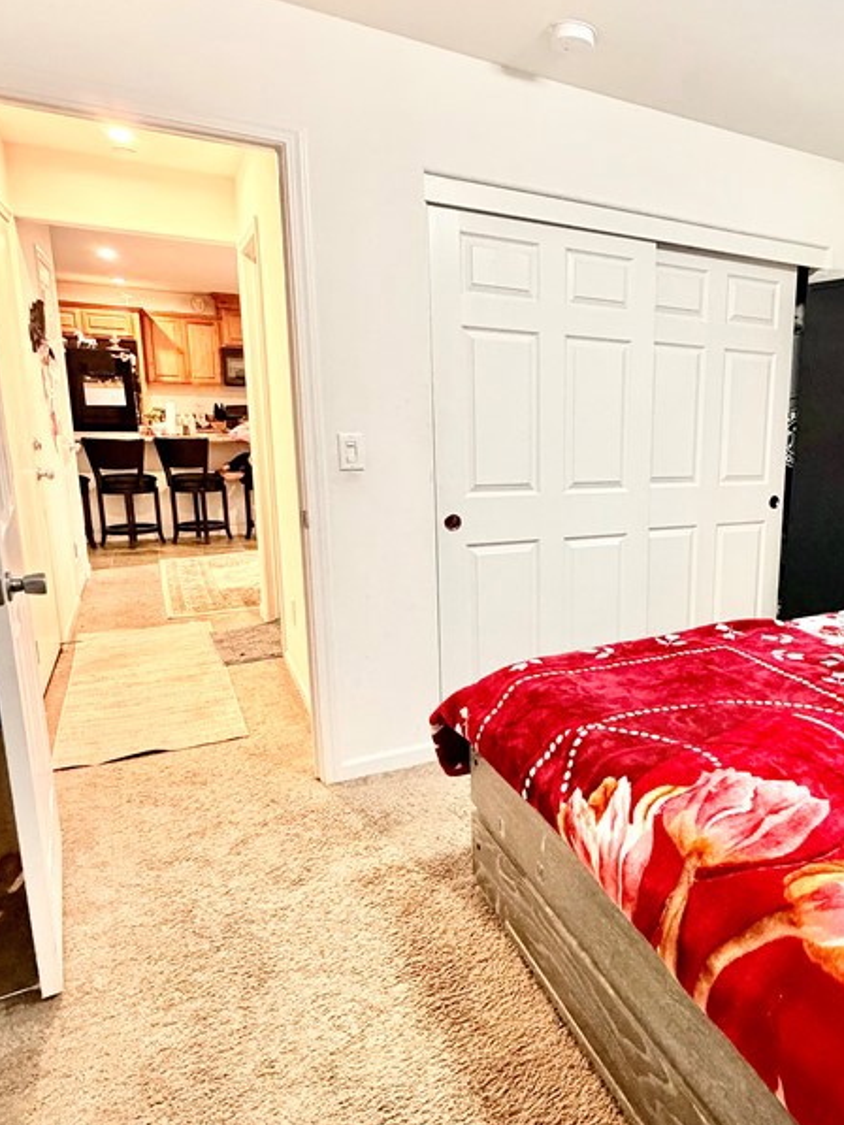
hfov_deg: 52.9
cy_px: 565
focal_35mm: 24
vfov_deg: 71.6
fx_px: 780
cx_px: 682
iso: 640
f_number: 2.2
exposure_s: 1/60
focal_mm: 2.22
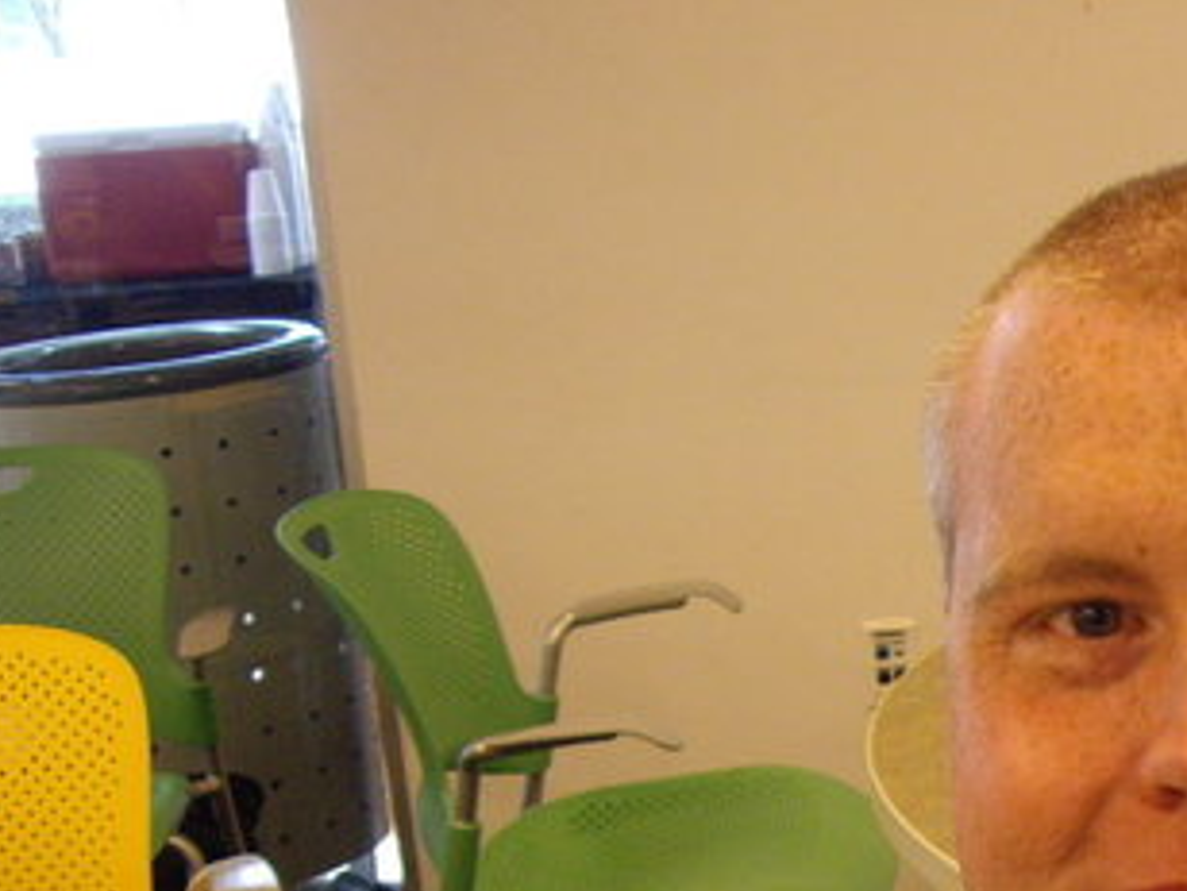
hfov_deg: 23.8
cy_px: 922
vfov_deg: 18.1
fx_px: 2709
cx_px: 1141
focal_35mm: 79
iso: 200
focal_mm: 6.2
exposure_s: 1/50
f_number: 2.7
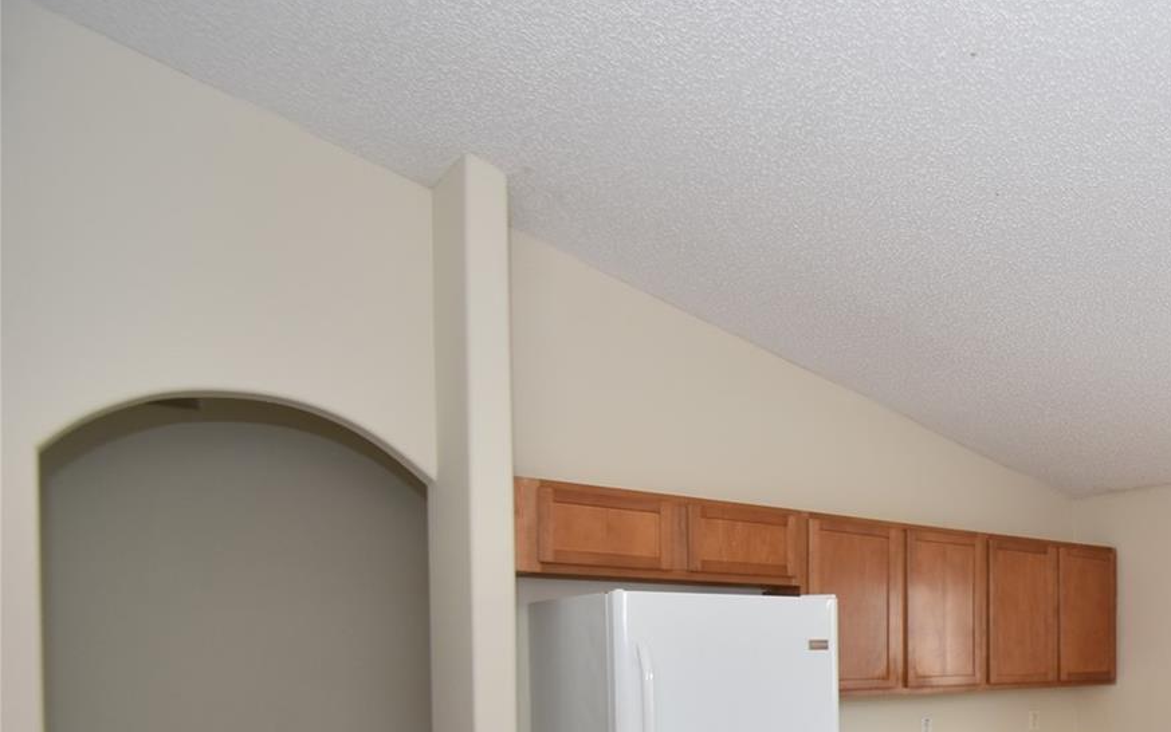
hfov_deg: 56.5
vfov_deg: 41.0
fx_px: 894
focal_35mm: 28
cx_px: 1072
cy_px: 665
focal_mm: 10
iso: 200
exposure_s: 1/60
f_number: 4
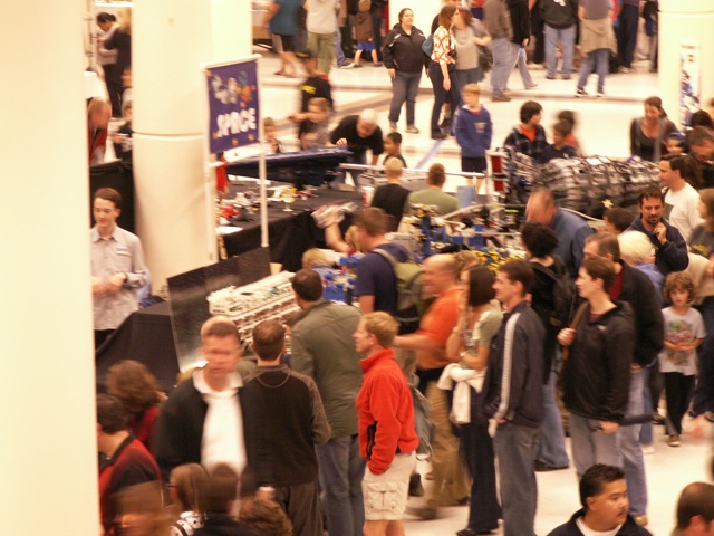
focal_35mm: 148
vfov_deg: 10.0
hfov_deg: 13.3
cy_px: 268
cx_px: 357
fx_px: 3053
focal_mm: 24.23
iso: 160
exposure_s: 1/8
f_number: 4
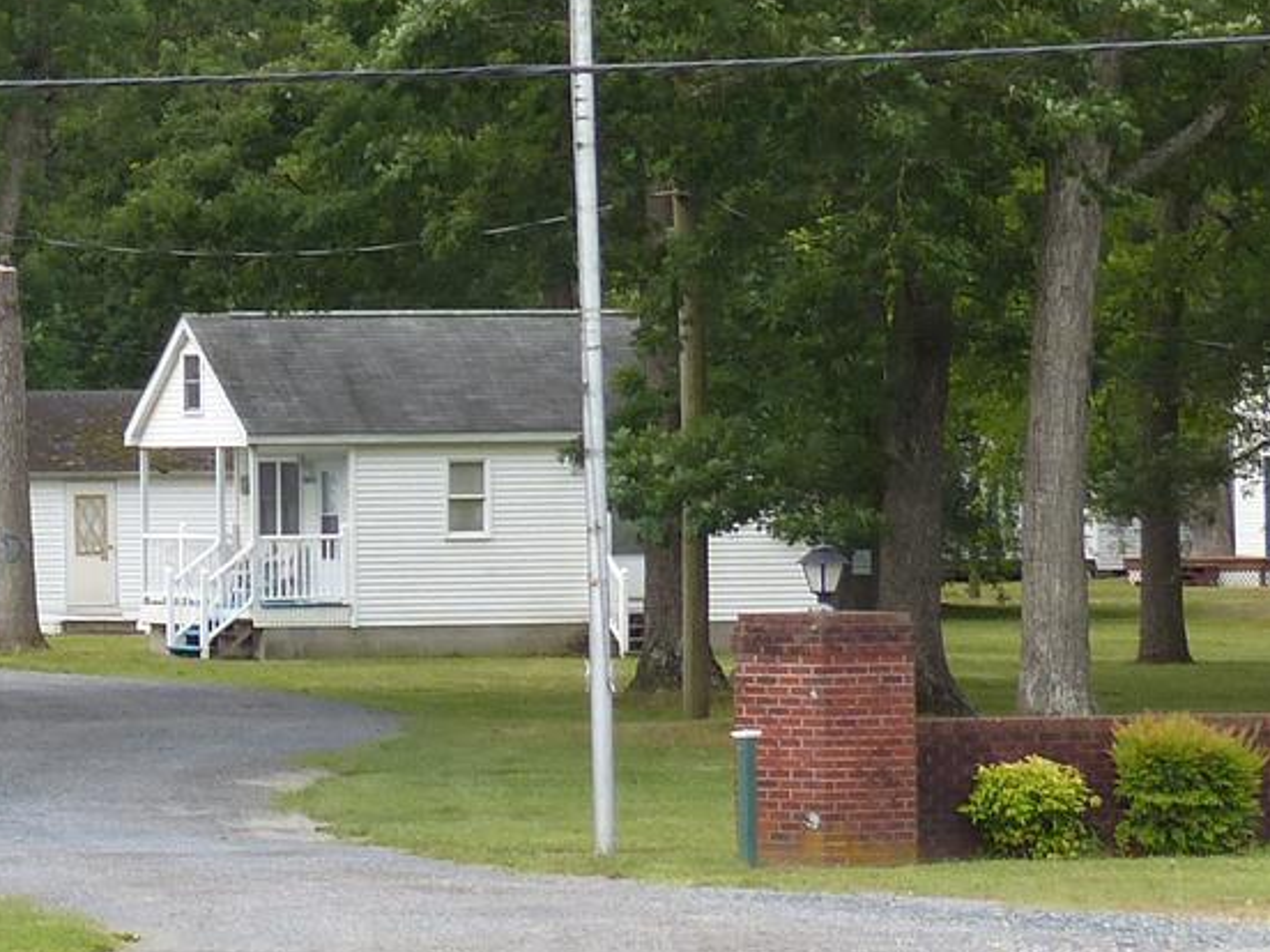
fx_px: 9796
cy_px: 159
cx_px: -909
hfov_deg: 7.2
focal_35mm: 267
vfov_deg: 5.6
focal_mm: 13
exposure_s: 1/250
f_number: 4
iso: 100
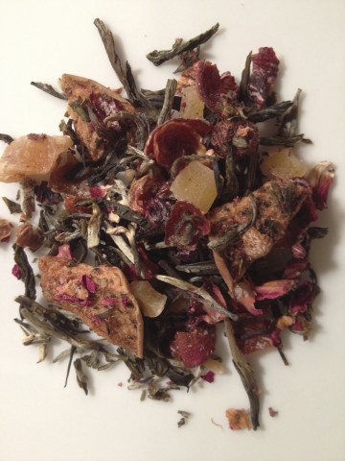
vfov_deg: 52.6
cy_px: 230
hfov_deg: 40.7
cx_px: 172
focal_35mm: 35
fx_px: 465
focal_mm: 4.28
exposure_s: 1/20
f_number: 2.4
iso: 100
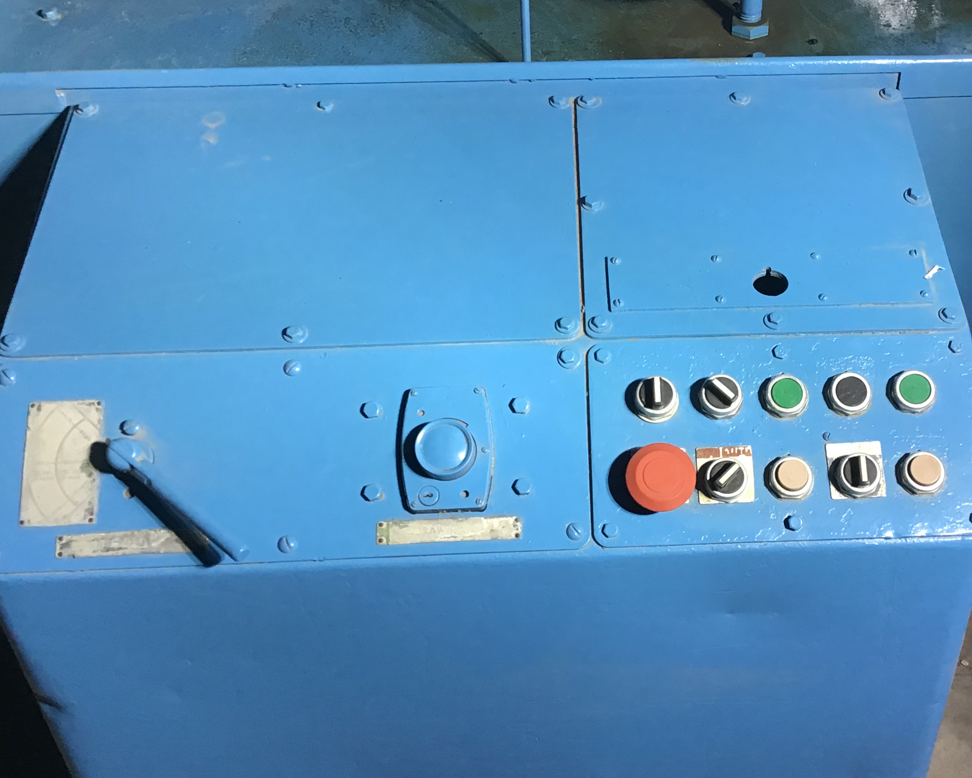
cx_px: 641
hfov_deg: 39.9
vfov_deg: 32.7
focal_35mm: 46
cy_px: 376
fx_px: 1323
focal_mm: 3.3
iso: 64
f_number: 2.4
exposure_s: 1/30
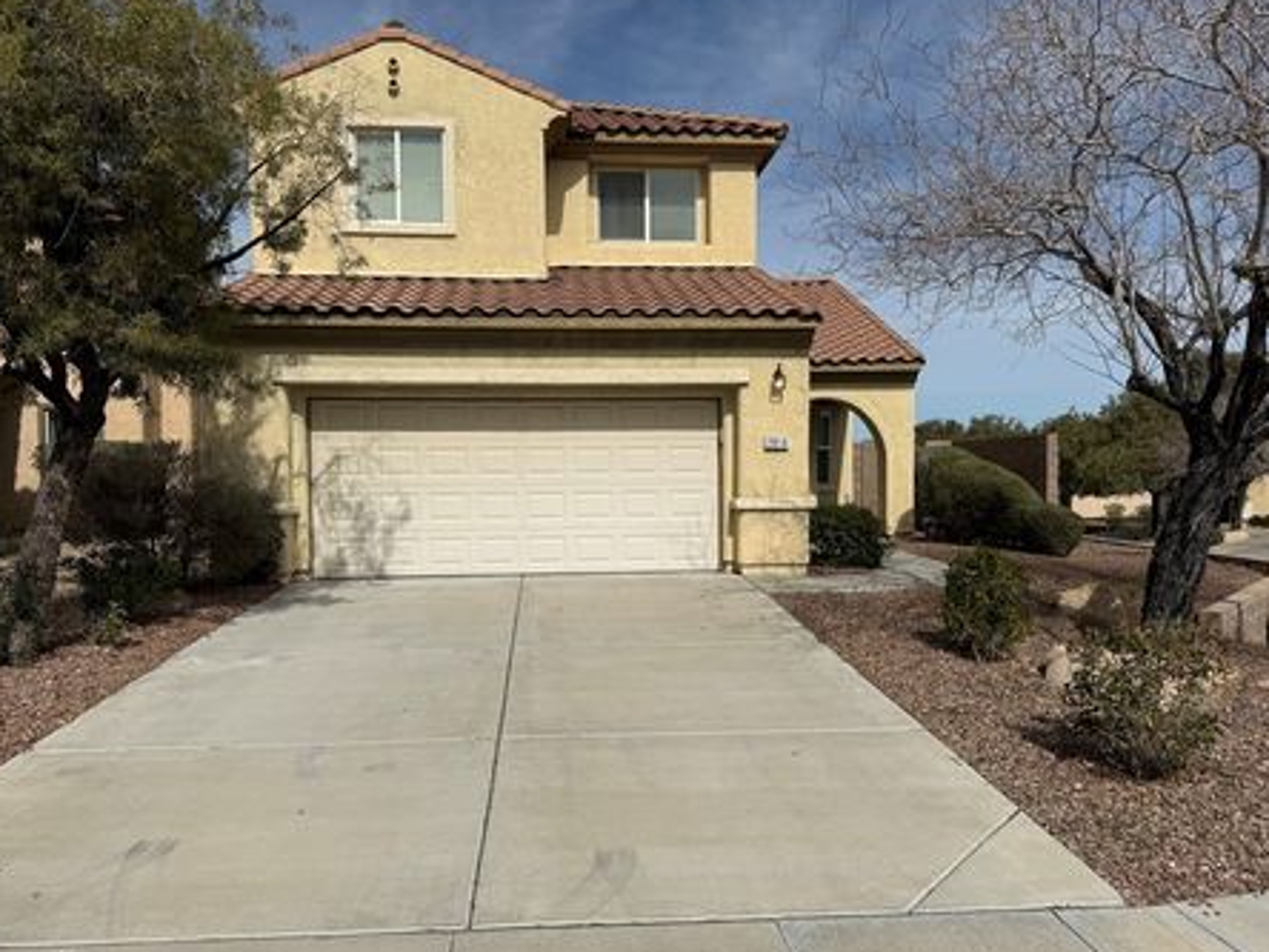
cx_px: 637
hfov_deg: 65.3
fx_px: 990
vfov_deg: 51.3
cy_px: 499
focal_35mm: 27
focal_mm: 6.76
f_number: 1.78
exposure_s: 1/11905
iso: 80
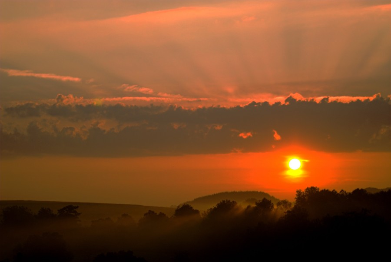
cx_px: 196
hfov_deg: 19.4
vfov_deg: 13.1
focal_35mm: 105
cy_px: 131
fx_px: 1142
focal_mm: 70
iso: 100
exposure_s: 1/800
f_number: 3
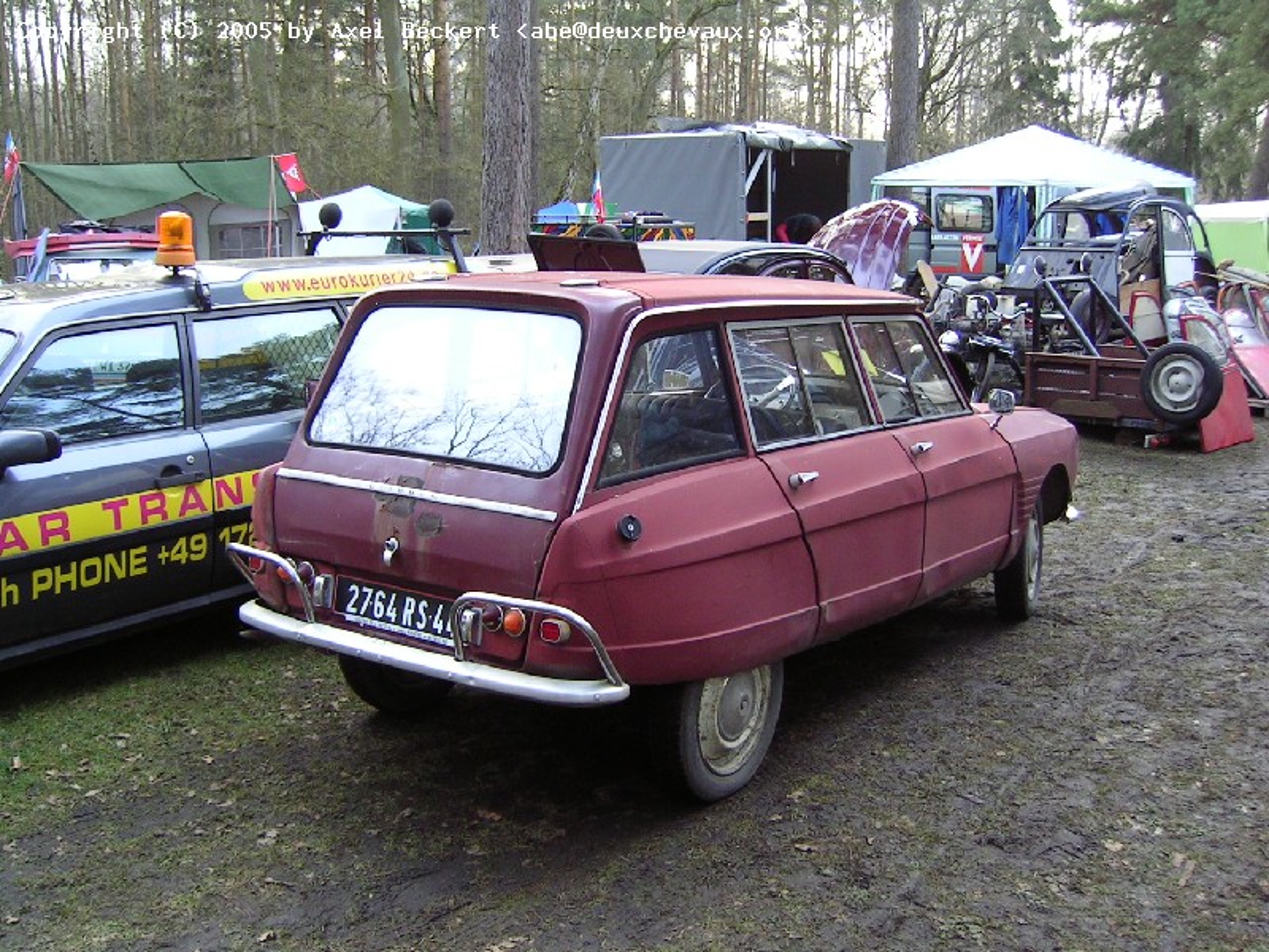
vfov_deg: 39.7
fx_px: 1320
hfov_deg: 51.4
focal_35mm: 36
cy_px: 476
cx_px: 634
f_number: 2.8
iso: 86
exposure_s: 1/48.4
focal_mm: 5.6
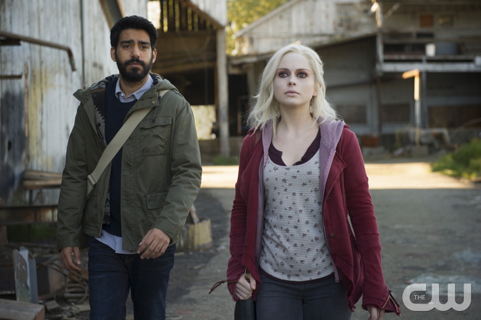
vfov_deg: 19.4
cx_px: 240
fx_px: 935
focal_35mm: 70
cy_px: 160
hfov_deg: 28.9
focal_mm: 70
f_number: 4
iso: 320
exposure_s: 1/200
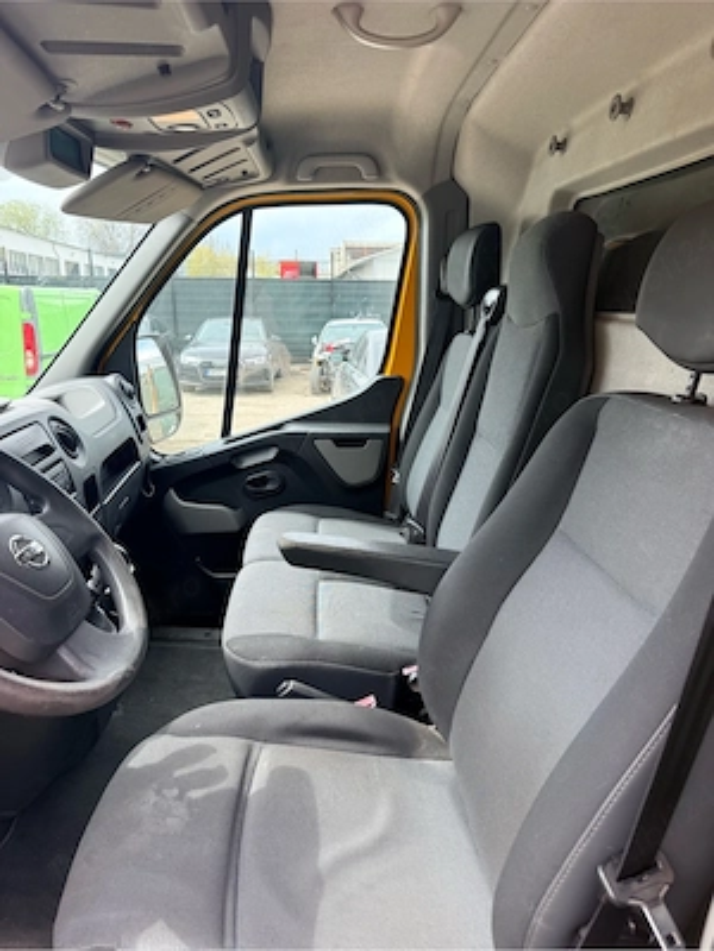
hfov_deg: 56.8
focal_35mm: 24
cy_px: 476
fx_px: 660
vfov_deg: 71.6
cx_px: 357
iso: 100
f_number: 1.78
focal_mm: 6.76
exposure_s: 1/543
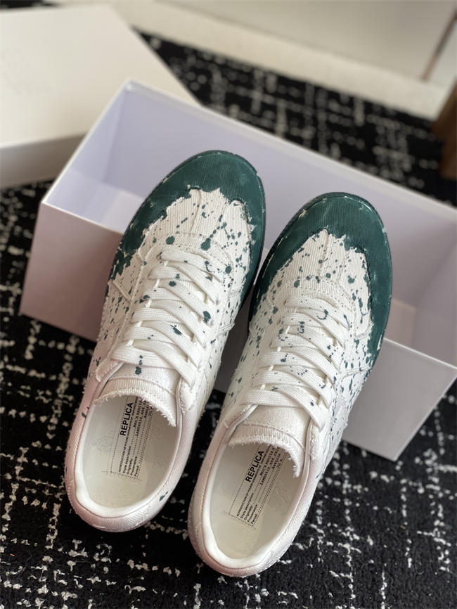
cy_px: 304
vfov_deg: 36.8
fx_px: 915
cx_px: 228
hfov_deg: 28.0
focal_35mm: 52
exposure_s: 1/133
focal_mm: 6
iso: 20
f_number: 2
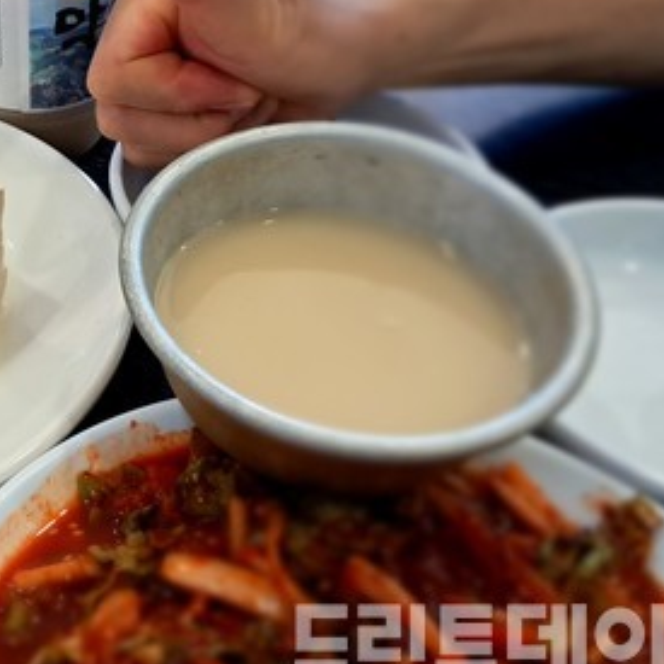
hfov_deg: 30.2
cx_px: -22
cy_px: 222
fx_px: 1128
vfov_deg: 32.5
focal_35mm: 52
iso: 160
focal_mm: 4
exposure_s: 1/60
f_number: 1.8
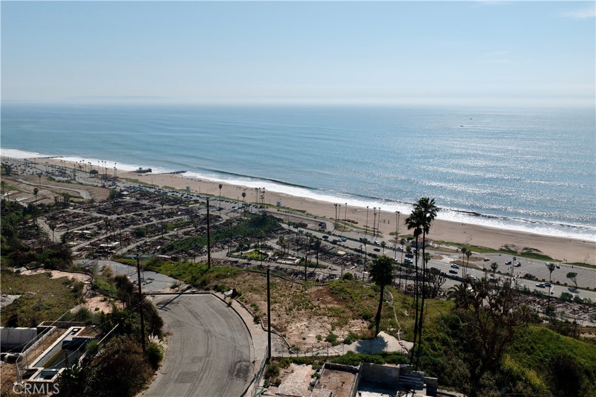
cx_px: 298
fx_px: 464
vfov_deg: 46.4
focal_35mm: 28
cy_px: 198
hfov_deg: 65.5
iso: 320
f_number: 2.8
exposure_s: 1/120
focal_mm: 14.45
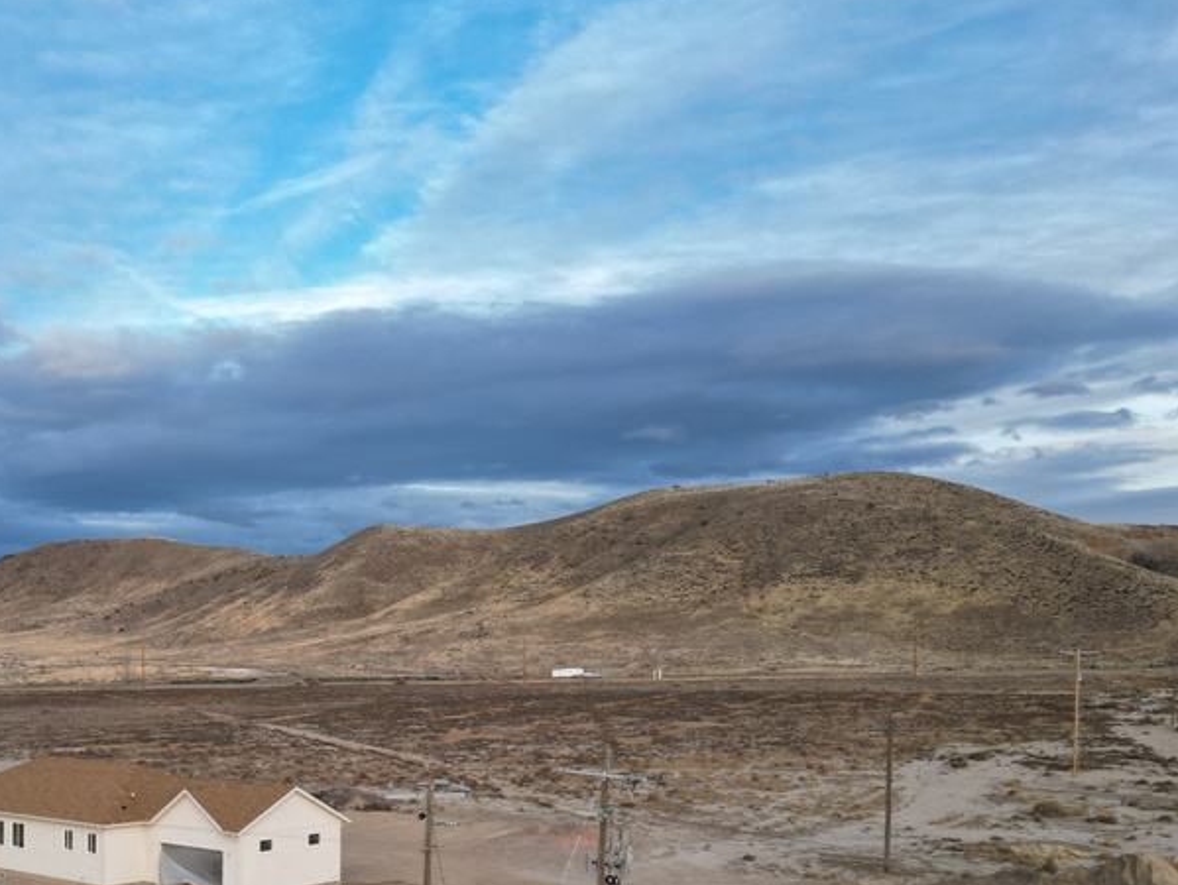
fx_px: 1396
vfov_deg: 34.1
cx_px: 334
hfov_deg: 44.6
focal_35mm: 41
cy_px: 712
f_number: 1.7
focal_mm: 6.72
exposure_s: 1/400
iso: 100
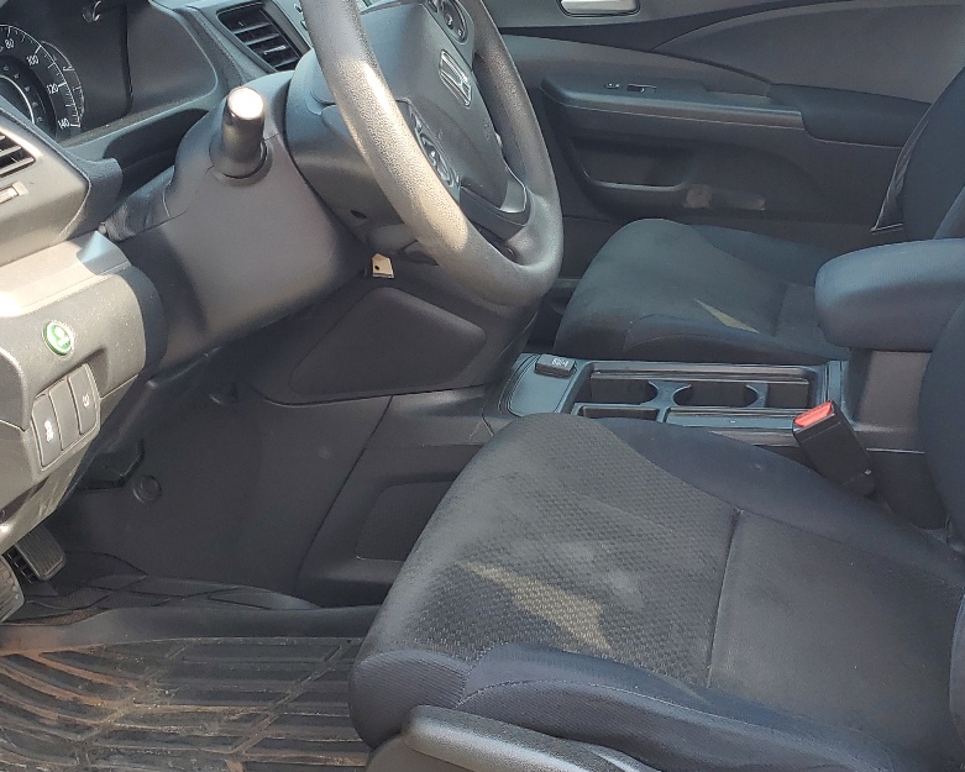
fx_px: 1485
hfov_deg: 35.7
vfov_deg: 29.1
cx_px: 624
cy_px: 322
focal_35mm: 52
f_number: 1.5
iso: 50
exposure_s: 1/323
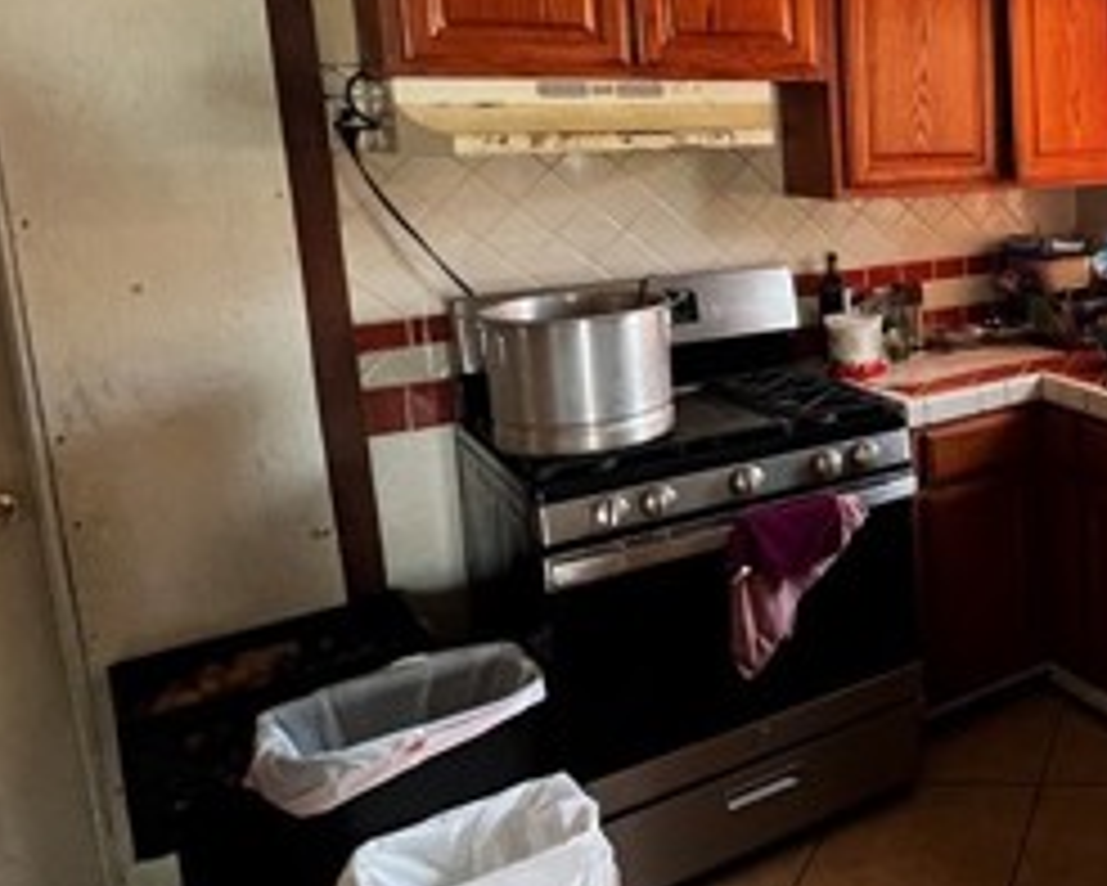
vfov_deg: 43.7
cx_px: 1220
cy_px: 270
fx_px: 1082
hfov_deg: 42.5
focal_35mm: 33
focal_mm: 1.57
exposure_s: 1/95
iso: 250
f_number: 1.8
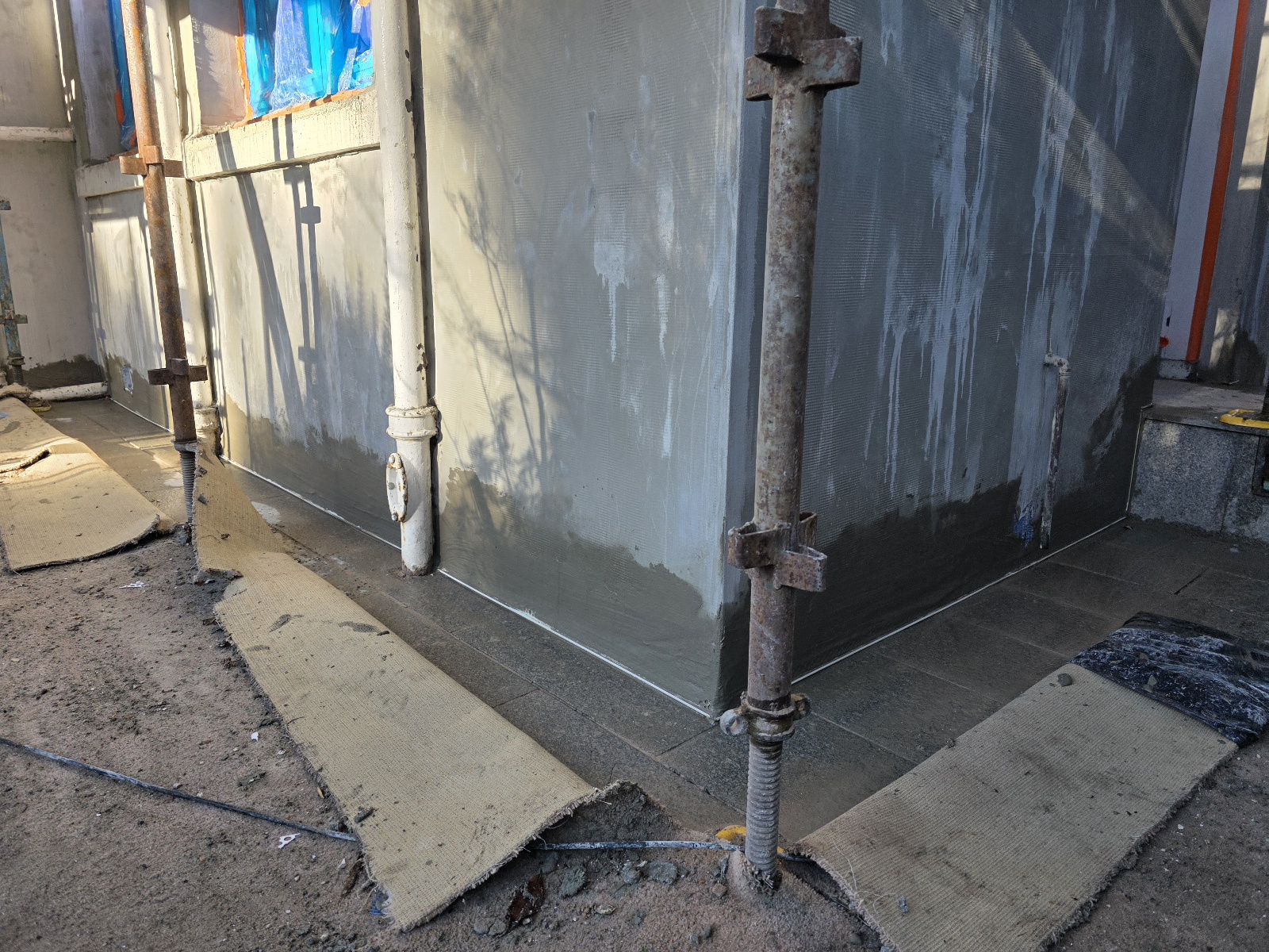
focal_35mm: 23
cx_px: 634
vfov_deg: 58.9
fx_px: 843
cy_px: 476
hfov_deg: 73.9
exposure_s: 1/370
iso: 50
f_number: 1.7
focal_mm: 6.3
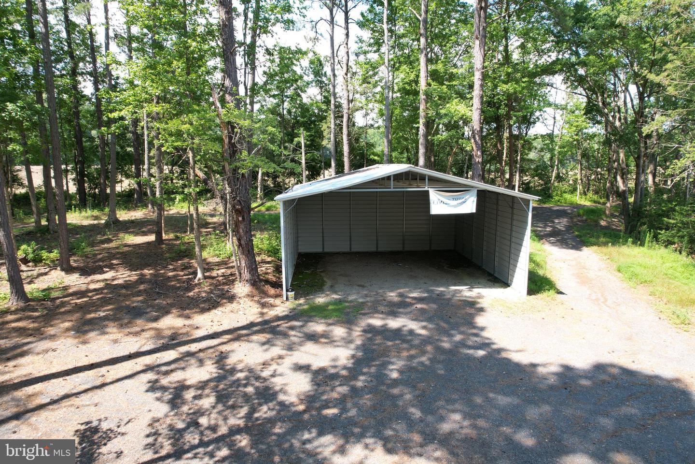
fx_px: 425
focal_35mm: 22
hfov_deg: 78.6
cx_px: 348
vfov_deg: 57.2
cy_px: 232
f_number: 2.8
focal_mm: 8.38
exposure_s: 1/320
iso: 100
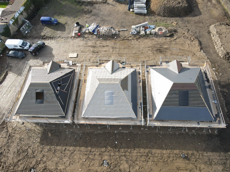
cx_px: 115
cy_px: 86
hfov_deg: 71.6
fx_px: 159
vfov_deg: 56.8
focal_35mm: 24
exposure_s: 1/180
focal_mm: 4.5
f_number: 2.8
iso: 100
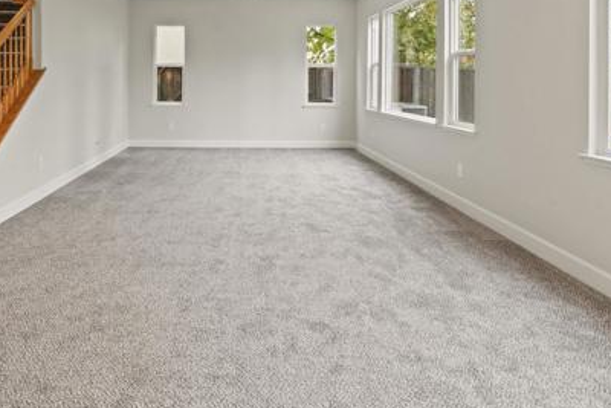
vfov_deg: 48.3
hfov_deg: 69.7
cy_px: 96
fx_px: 432
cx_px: 240
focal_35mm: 25
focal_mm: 15.9
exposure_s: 1/3
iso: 2500
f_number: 9
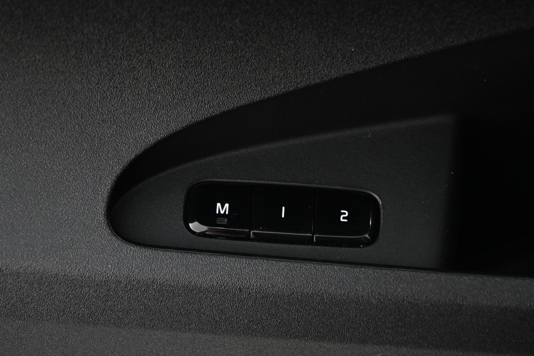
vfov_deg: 18.2
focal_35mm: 75
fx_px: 1112
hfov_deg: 27.0
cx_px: 267
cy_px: 178
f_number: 6.3
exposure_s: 1/5
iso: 1600
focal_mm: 50
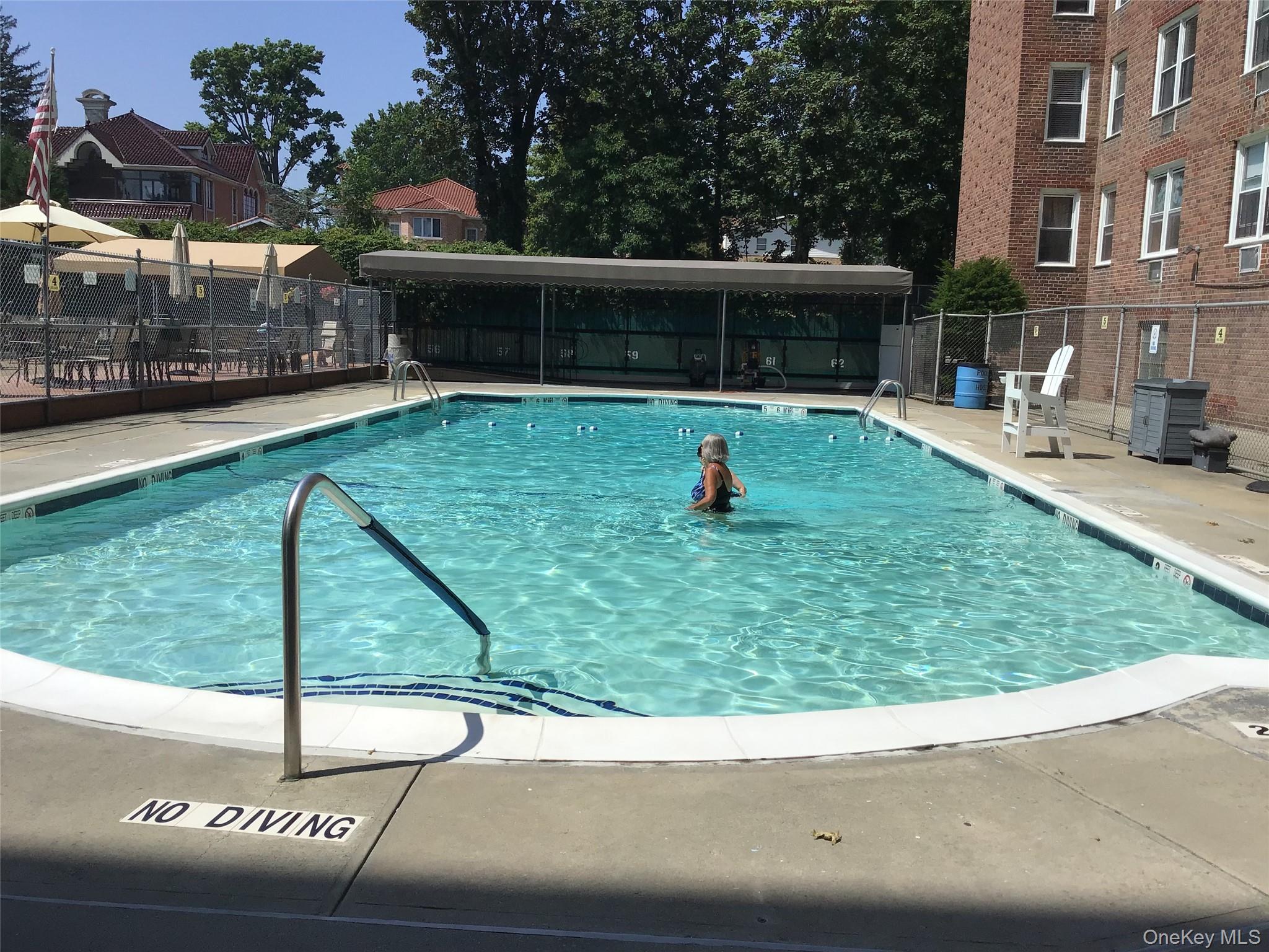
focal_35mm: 31
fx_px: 1136
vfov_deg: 45.4
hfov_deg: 58.4
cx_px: 634
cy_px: 476
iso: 25
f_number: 2.4
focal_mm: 3.3
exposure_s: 1/2551
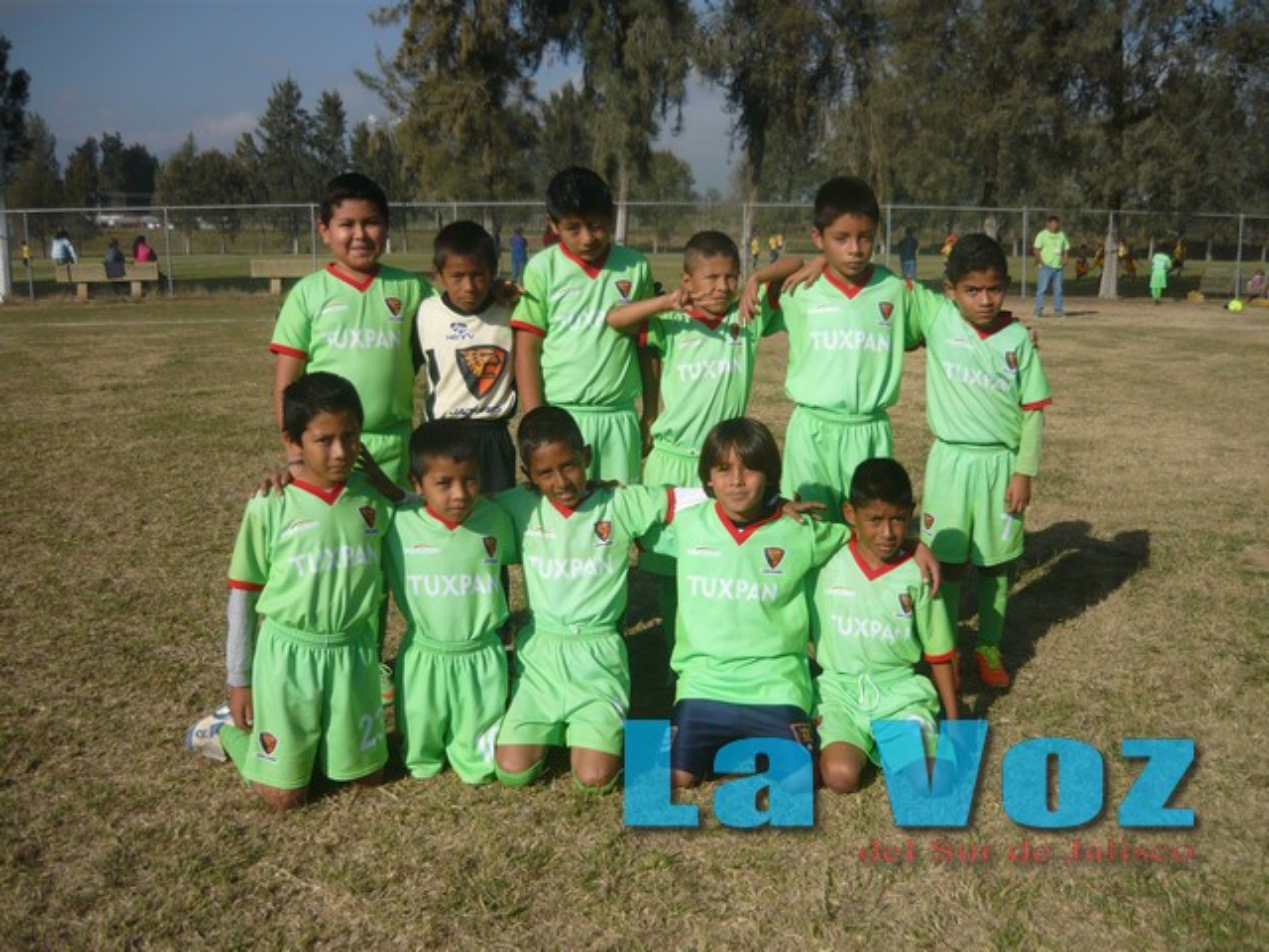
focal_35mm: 33
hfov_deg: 55.4
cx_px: 634
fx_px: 1210
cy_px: 476
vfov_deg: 42.9
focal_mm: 5.5
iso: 100
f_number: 8
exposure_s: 1/400
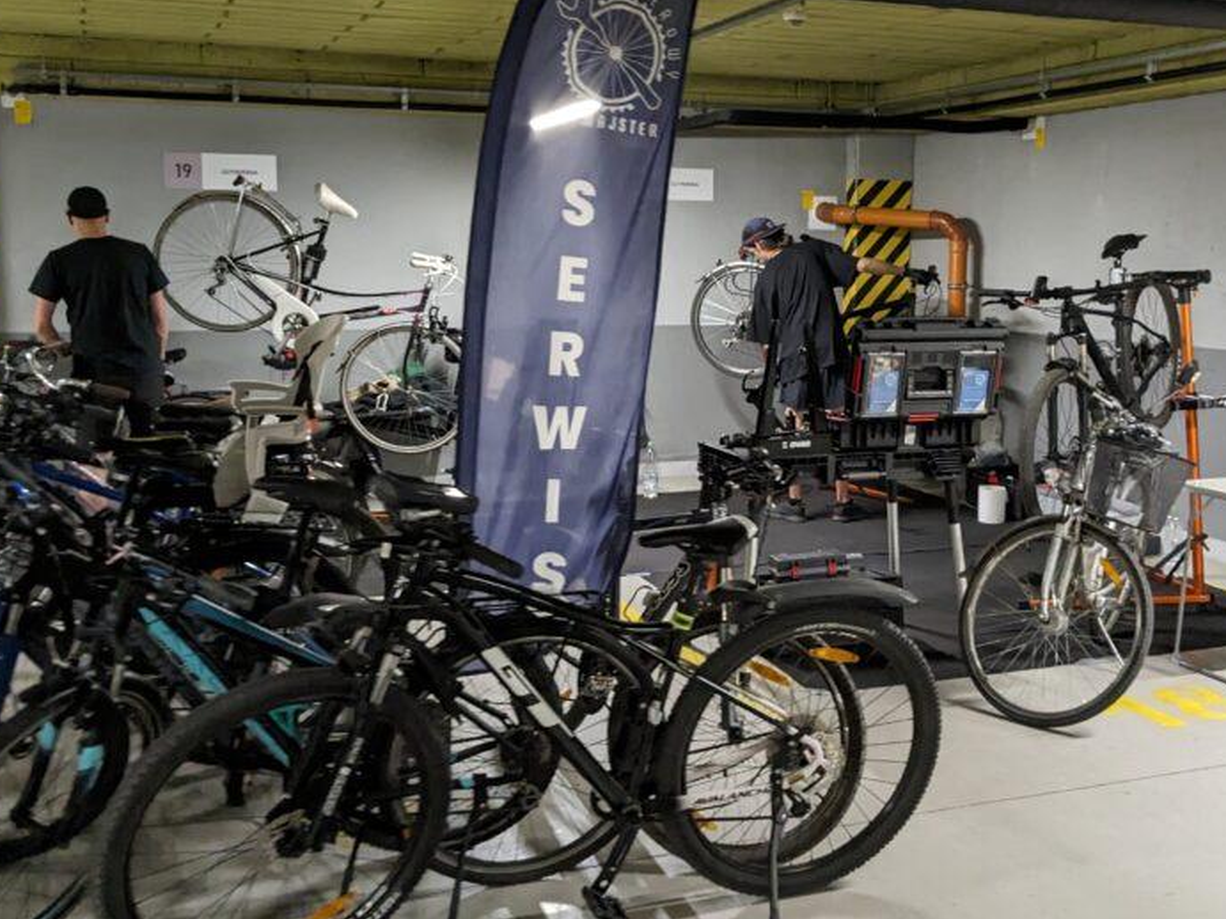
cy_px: 412
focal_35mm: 40
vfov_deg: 35.9
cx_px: 683
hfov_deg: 46.7
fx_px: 1416
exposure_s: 1/99.9
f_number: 1.73
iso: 525
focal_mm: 4.38
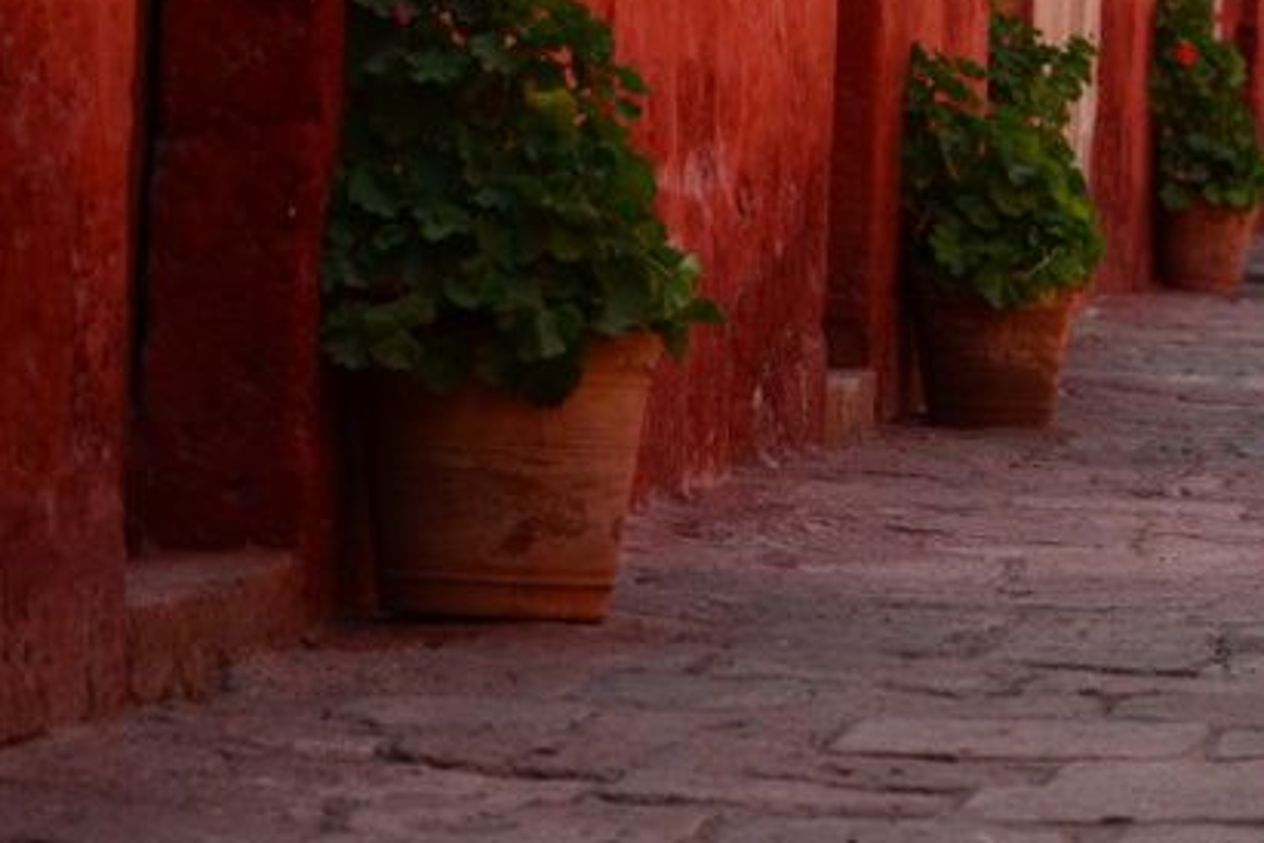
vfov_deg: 6.0
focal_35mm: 230
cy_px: 15
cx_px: 769
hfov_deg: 8.9
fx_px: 8075
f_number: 5
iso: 200
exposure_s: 1/400
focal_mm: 70
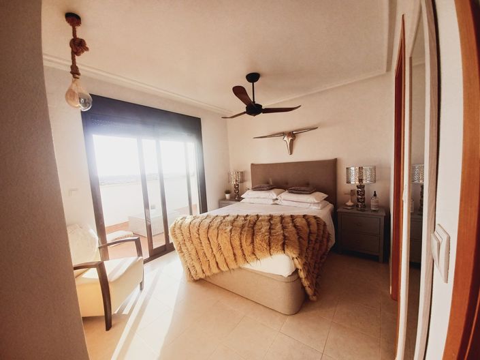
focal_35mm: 13
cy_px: 180
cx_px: 240
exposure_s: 1/229
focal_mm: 1.42
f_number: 2.2
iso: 40
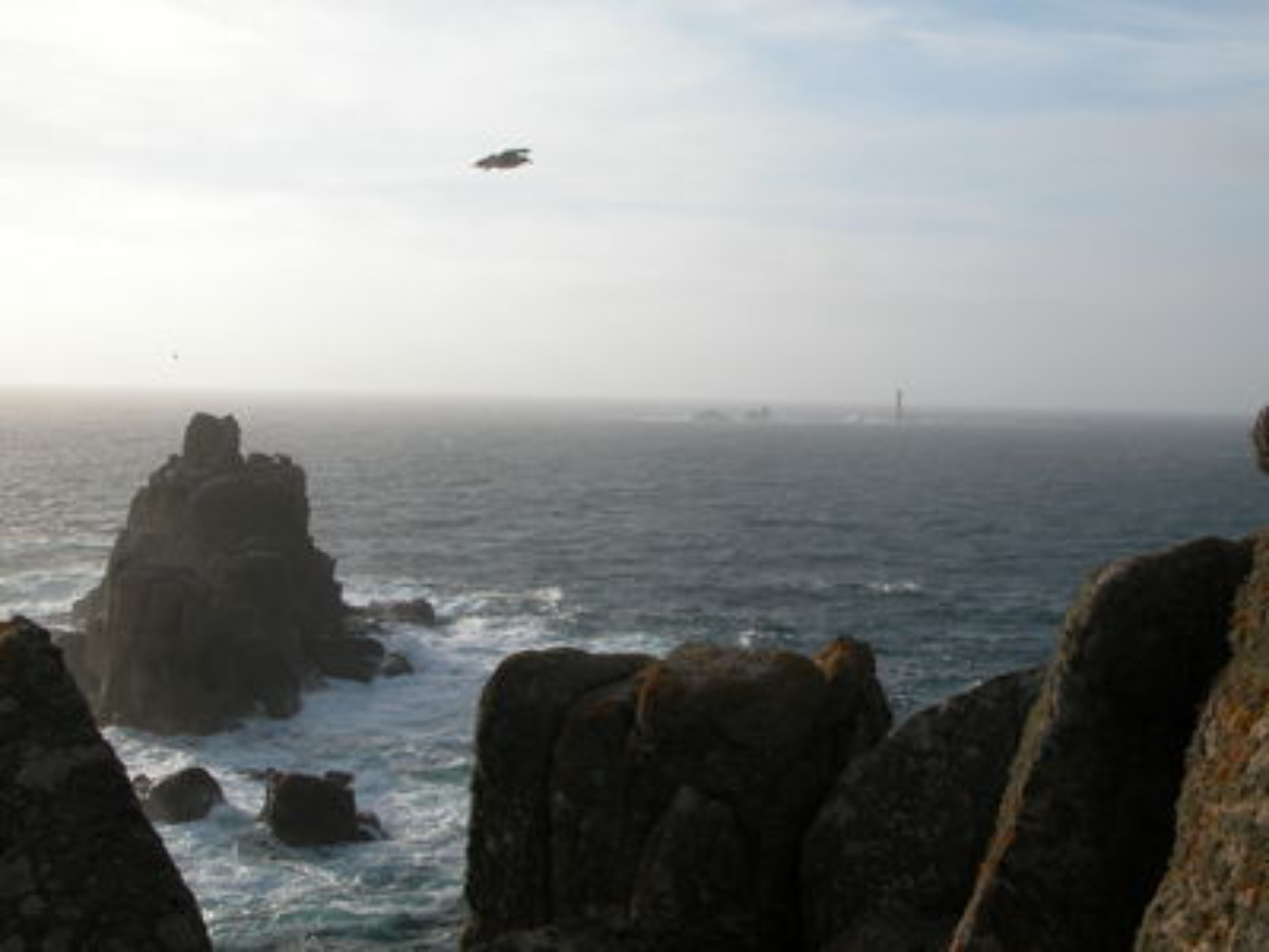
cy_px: 476
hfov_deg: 35.5
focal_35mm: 54
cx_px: 634
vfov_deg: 27.0
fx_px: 1980
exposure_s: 1/462
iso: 100
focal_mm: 13.7
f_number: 6.9
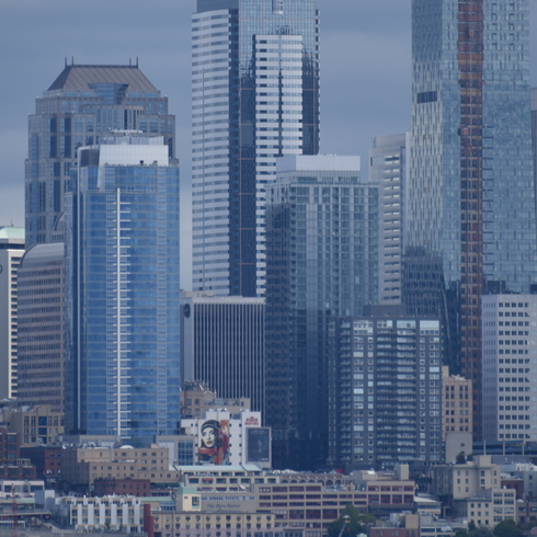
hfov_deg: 2.6
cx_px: 264
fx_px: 11689
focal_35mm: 666
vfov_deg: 2.6
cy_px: 170
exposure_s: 1/640
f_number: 5.6
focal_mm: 300
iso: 125
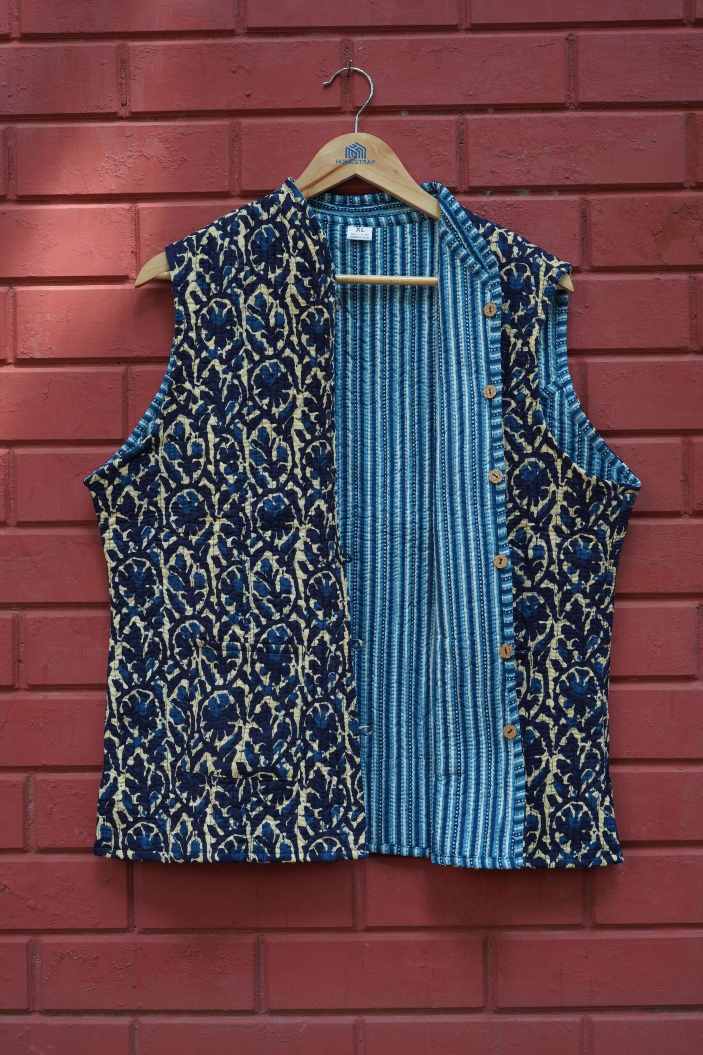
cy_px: 528
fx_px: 1464
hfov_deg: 27.0
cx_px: 352
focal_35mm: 50
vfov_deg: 39.6
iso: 640
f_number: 8
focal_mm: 50
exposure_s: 1/160
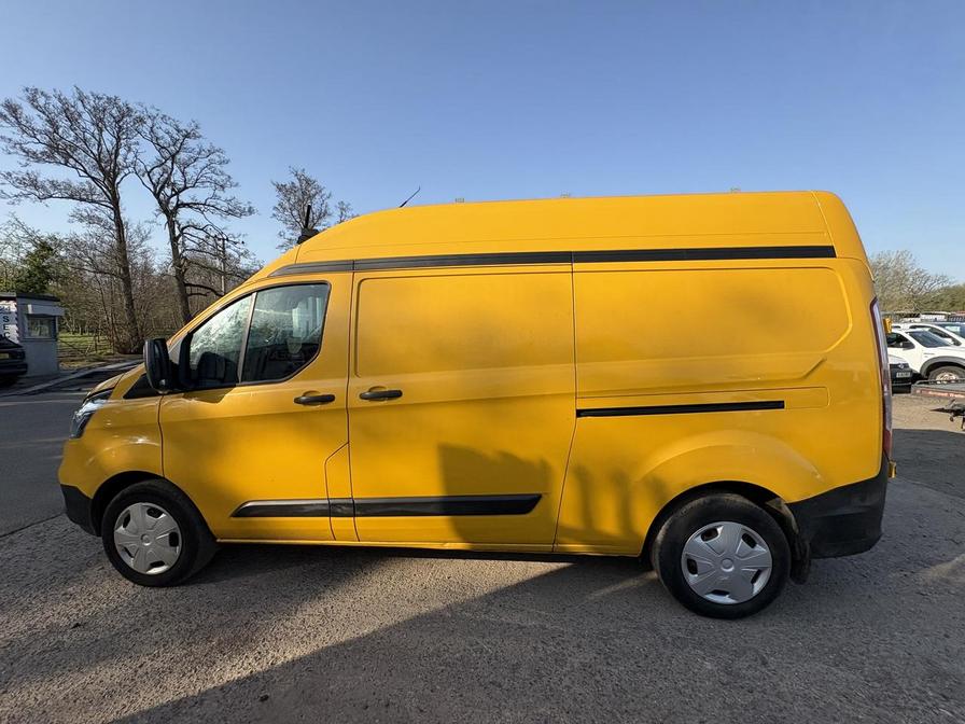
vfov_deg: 85.7
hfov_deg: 102.1
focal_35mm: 14
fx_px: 390
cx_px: 482
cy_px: 362
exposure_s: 1/1143
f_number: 2.2
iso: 40
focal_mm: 2.22
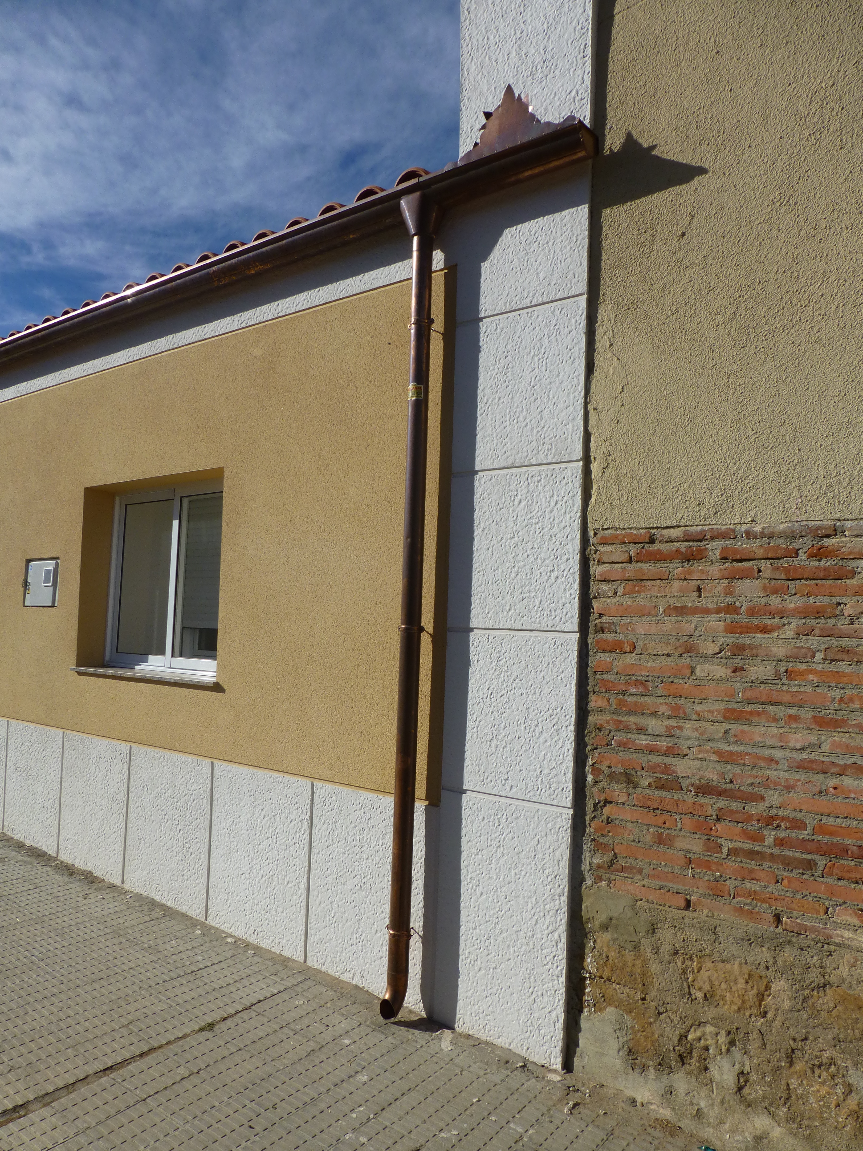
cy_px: 576
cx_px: 432
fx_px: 798
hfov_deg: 56.8
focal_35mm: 24
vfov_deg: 71.6
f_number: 4
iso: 100
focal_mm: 4.3
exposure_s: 1/1600
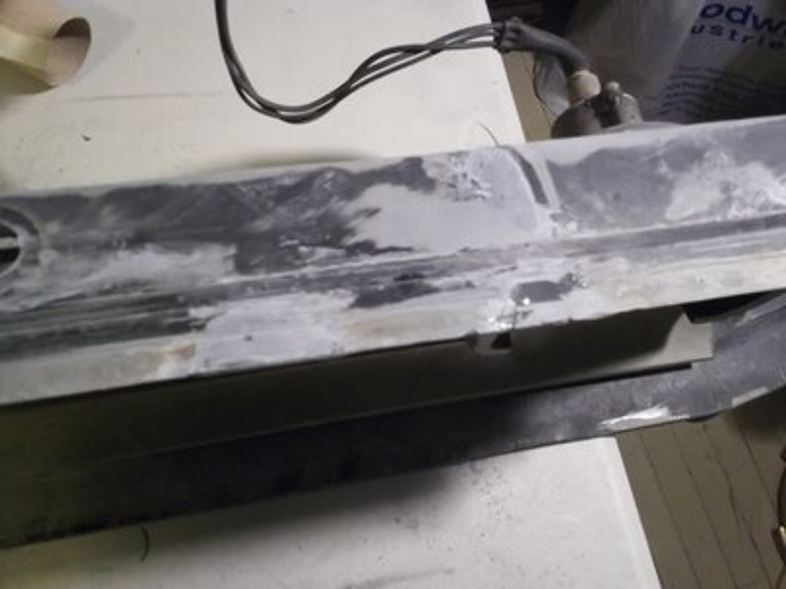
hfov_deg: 49.0
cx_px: 393
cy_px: 294
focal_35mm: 38
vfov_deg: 37.7
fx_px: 863
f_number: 4.5
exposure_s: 1/8
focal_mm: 6.3
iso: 271
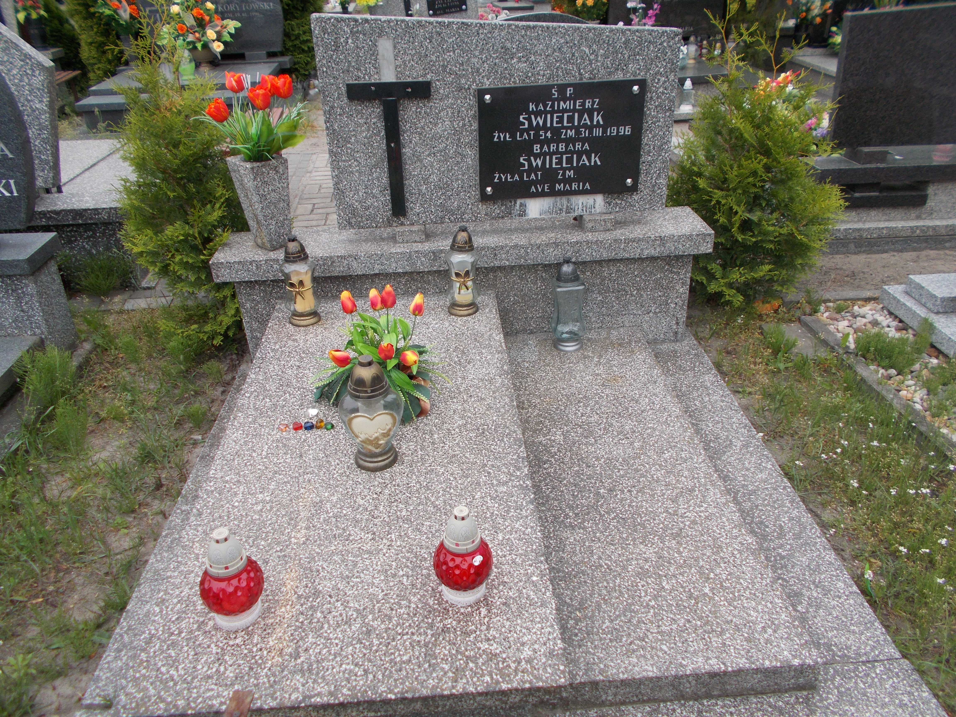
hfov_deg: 67.3
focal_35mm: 26
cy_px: 358
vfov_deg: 53.1
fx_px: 718
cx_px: 478
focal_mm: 4.6
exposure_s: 1/160
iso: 80
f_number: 3.2
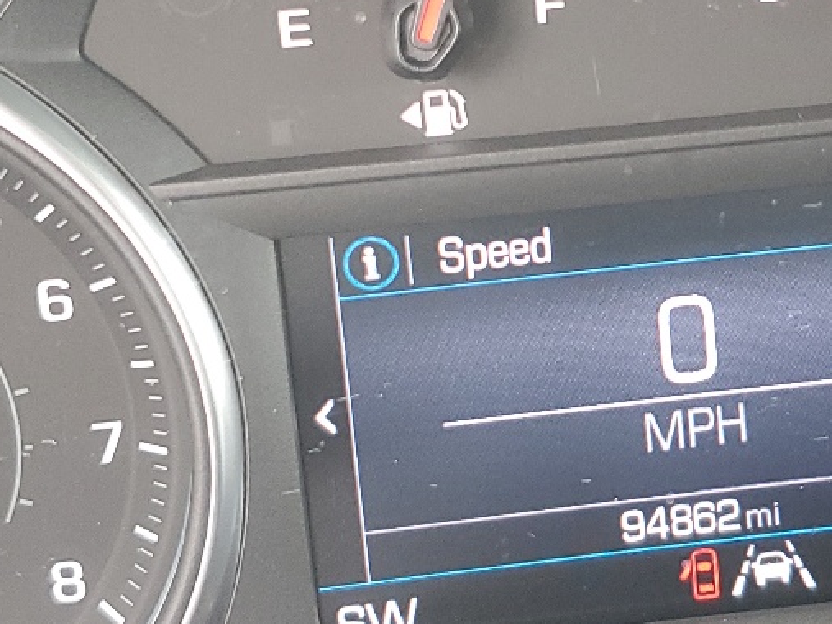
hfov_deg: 23.6
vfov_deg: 17.9
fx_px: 1970
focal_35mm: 82
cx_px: 624
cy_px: 189
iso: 109
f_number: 1.5
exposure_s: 1/60.2
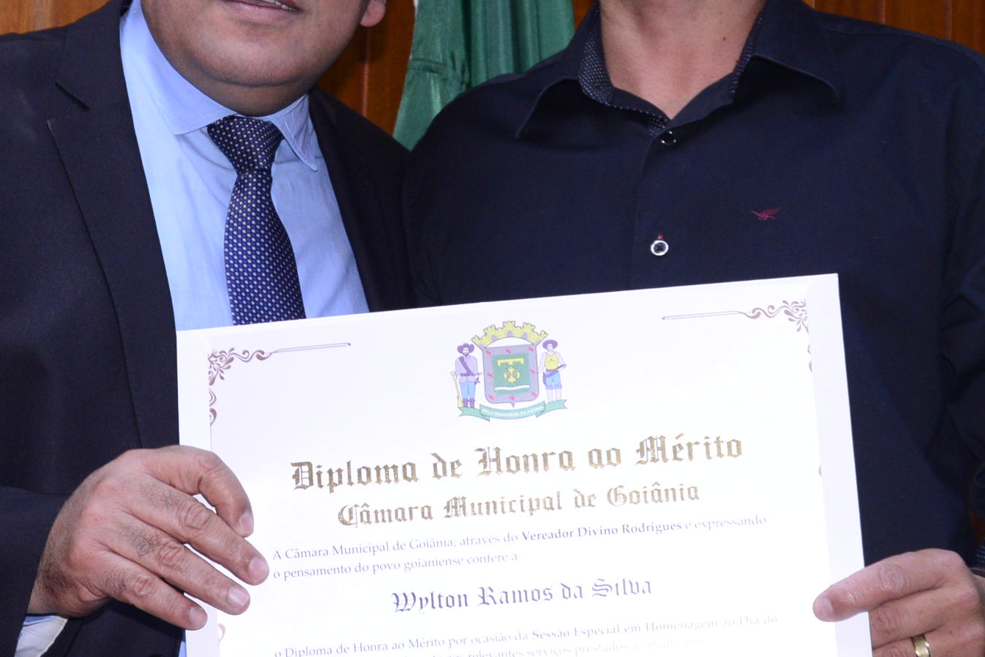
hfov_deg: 14.0
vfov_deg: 9.4
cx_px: 398
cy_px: 190
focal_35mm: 146
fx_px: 3996
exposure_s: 1/60
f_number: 6.3
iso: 2500
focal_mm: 65
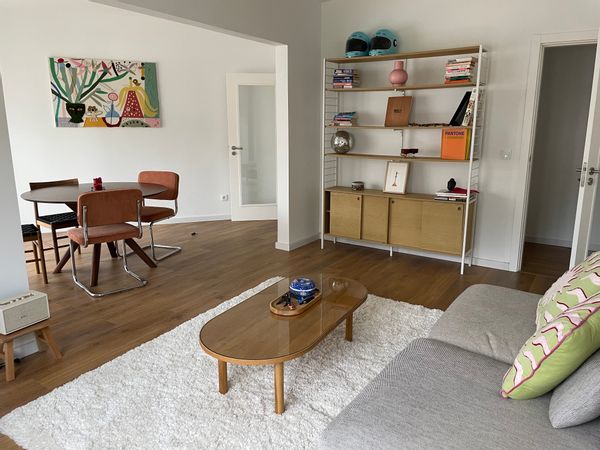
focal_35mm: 26
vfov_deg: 53.1
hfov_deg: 67.3
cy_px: 225
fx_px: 451
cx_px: 300
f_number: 1.6
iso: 125
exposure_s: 1/90
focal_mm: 4.2
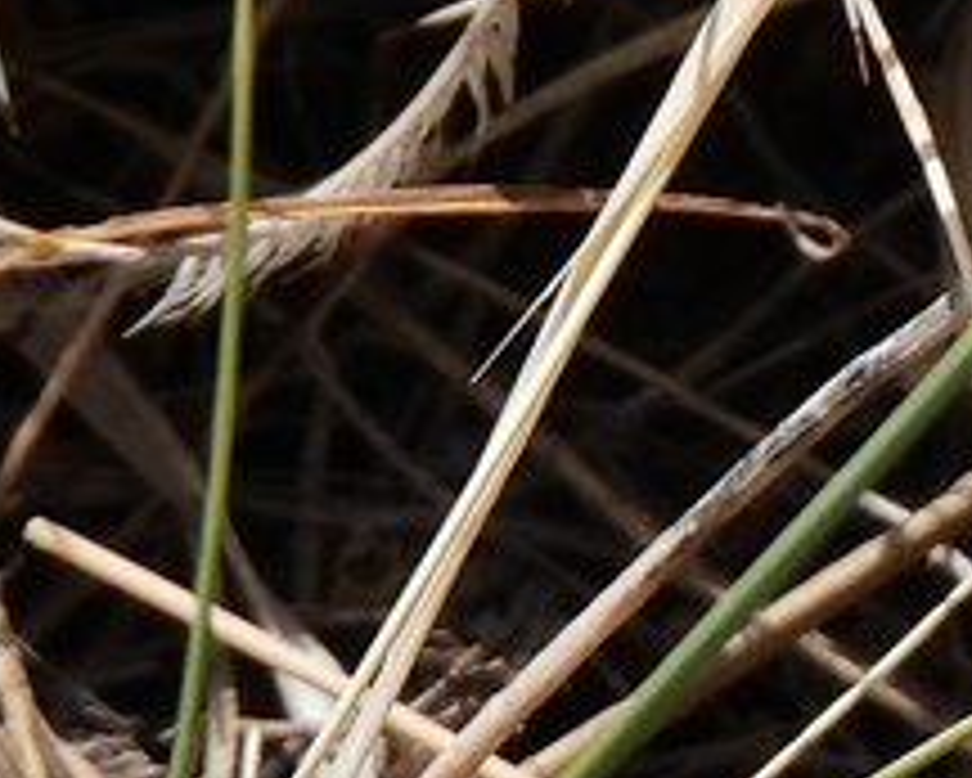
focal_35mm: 3178
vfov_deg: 0.5
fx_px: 91464
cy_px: -1354
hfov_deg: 0.6
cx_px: 1476
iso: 100
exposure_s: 1/640
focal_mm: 98.1
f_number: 5
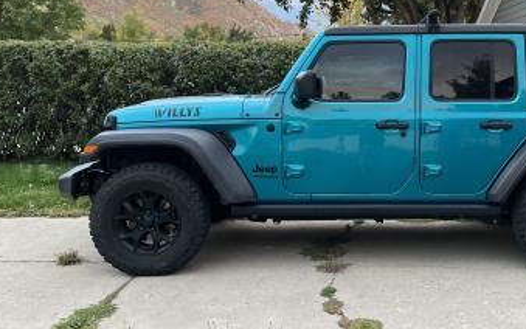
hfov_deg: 47.1
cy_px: 126
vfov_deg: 31.1
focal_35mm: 41
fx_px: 588
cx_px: 368
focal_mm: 5.1
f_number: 1.6
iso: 125
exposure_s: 1/103
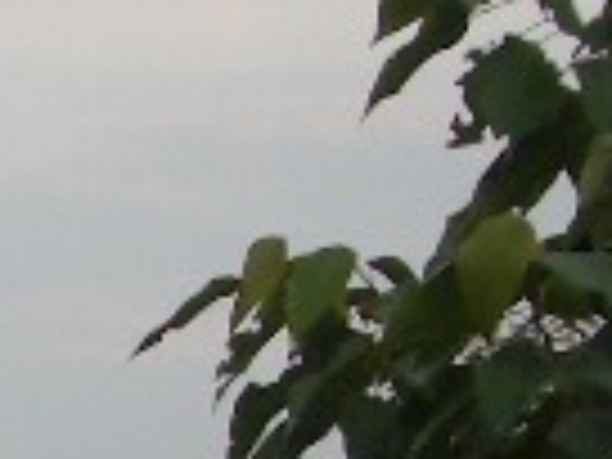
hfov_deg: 7.1
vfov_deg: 5.6
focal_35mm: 264
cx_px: -774
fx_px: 4667
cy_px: 765
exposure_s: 1/125
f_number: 2.6
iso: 50
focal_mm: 5.8
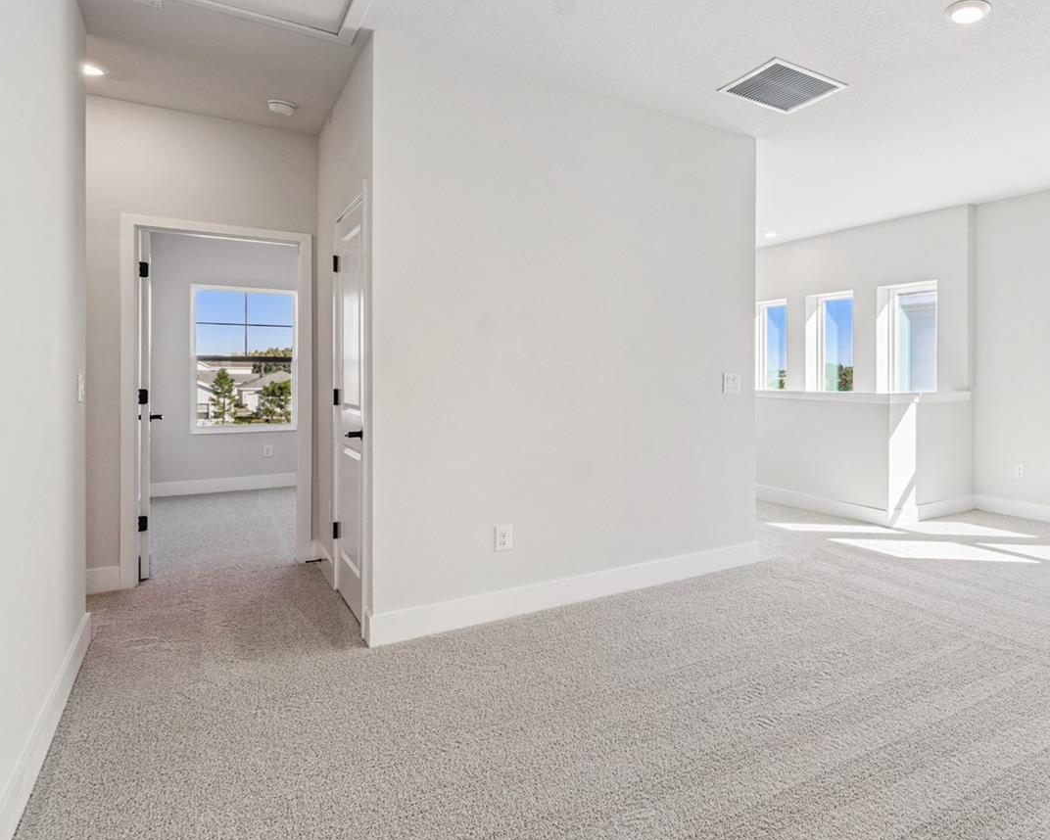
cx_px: 768
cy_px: 364
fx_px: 653
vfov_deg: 65.3
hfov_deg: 73.0
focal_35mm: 21
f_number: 7.1
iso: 100
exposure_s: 1/15
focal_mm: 10
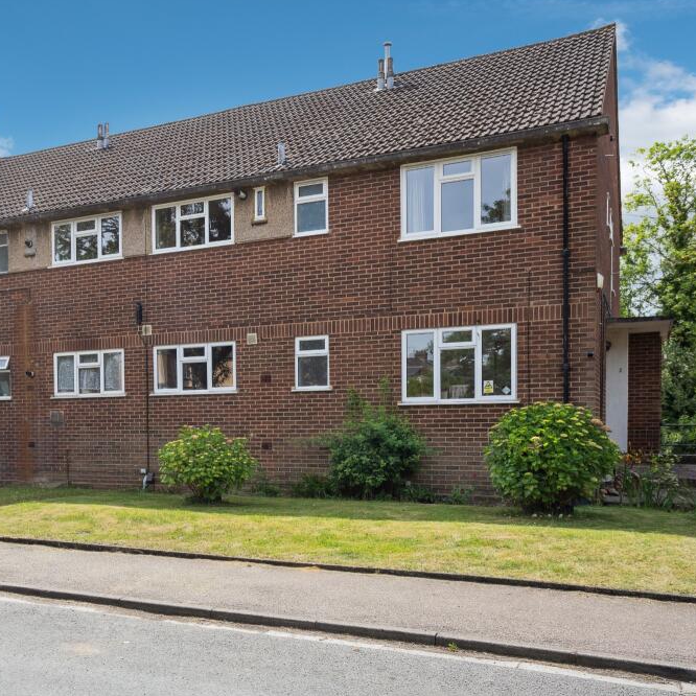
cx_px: 242
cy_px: 345
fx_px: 773
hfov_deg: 47.8
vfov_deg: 48.5
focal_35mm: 34
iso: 640
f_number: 5.6
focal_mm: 26
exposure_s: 1/1000
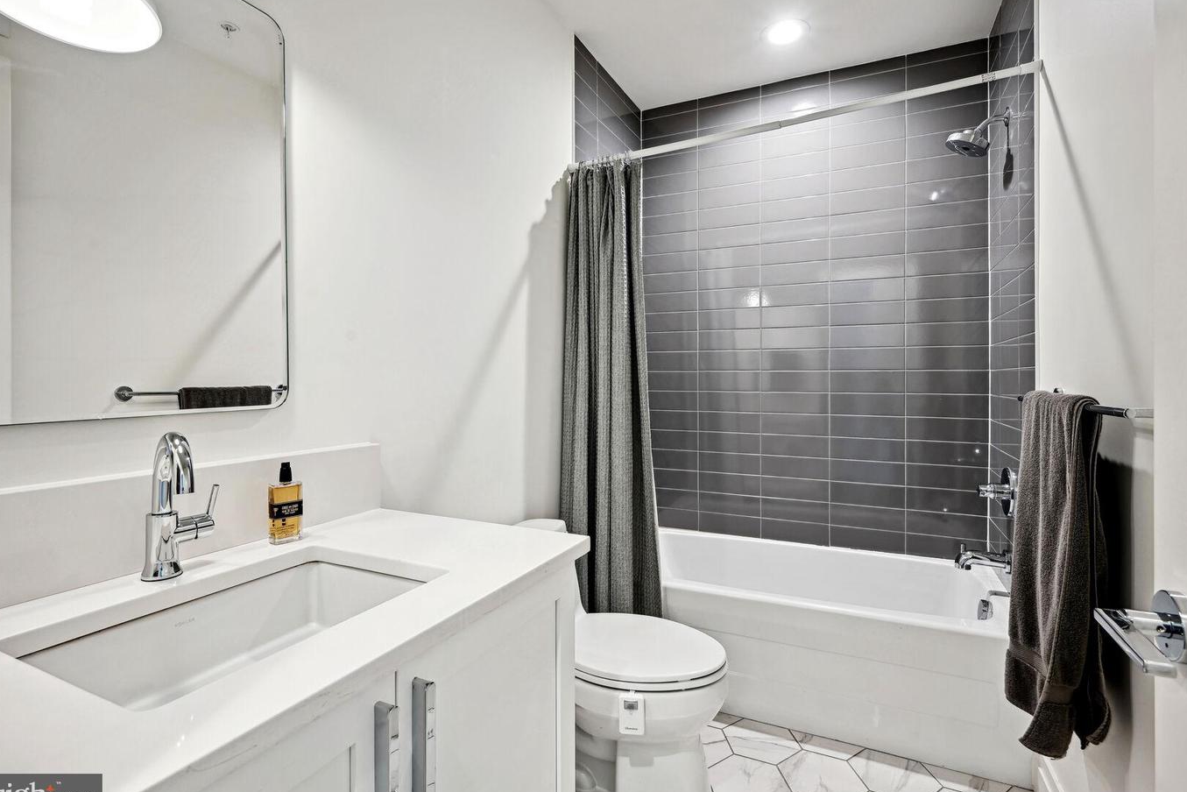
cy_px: 398
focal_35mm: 17
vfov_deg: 70.5
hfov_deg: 93.3
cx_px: 597
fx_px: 561
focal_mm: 16
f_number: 9
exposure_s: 1/2.5
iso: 200
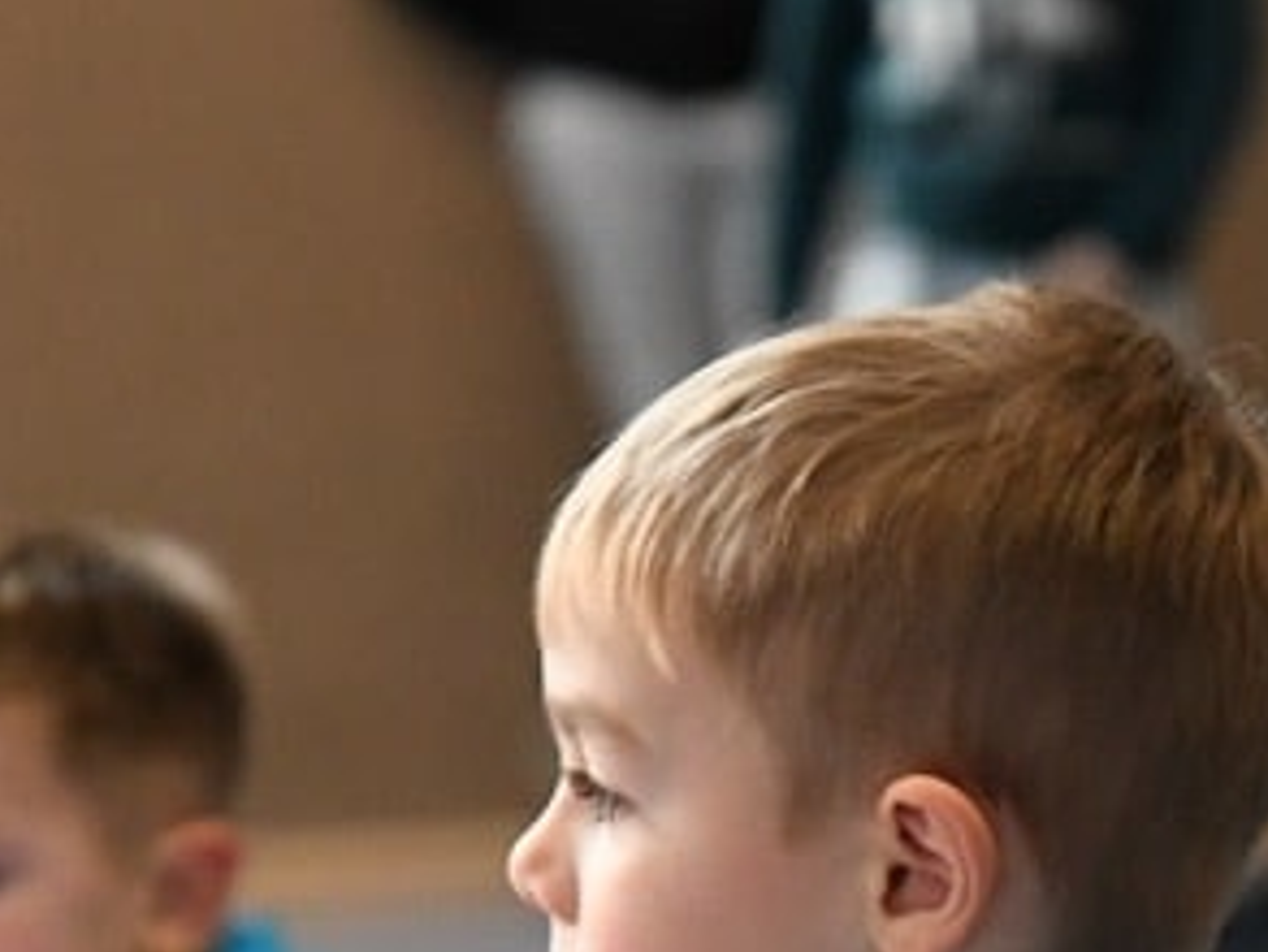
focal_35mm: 294
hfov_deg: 6.7
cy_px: 1214
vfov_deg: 5.0
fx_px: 10774
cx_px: 896
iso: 5000
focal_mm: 70
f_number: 2.8
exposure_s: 1/800
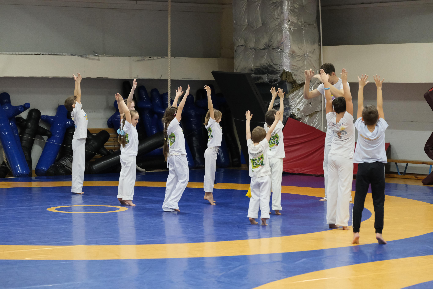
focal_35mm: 106
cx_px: 216
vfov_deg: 12.9
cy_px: 144
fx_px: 1275
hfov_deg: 19.3
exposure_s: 1/320
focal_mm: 70.5
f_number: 3.7
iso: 5000
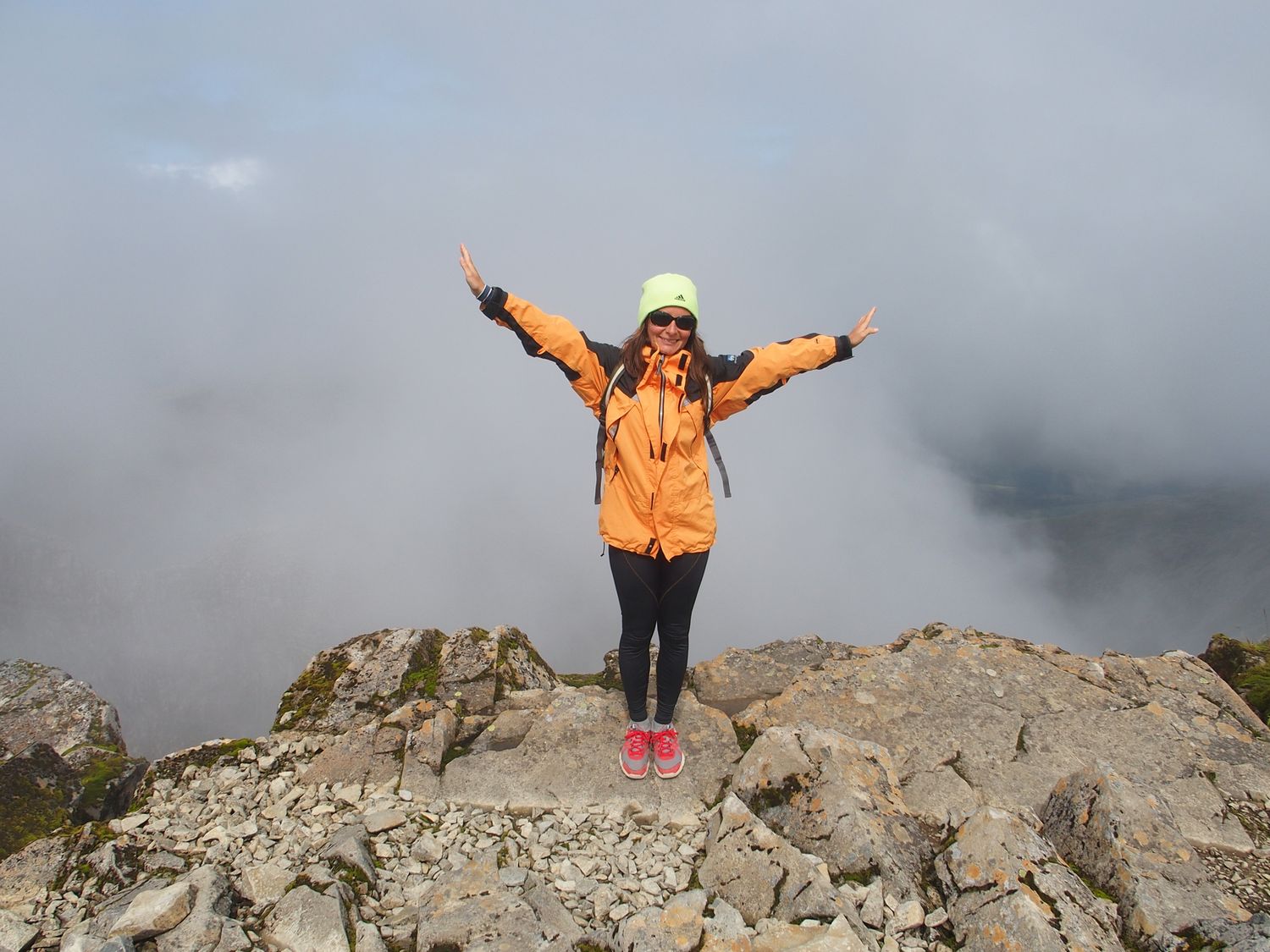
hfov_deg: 63.4
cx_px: 635
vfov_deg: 49.7
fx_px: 1027
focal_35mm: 28
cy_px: 476
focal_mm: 6
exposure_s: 1/1000
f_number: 5
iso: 100
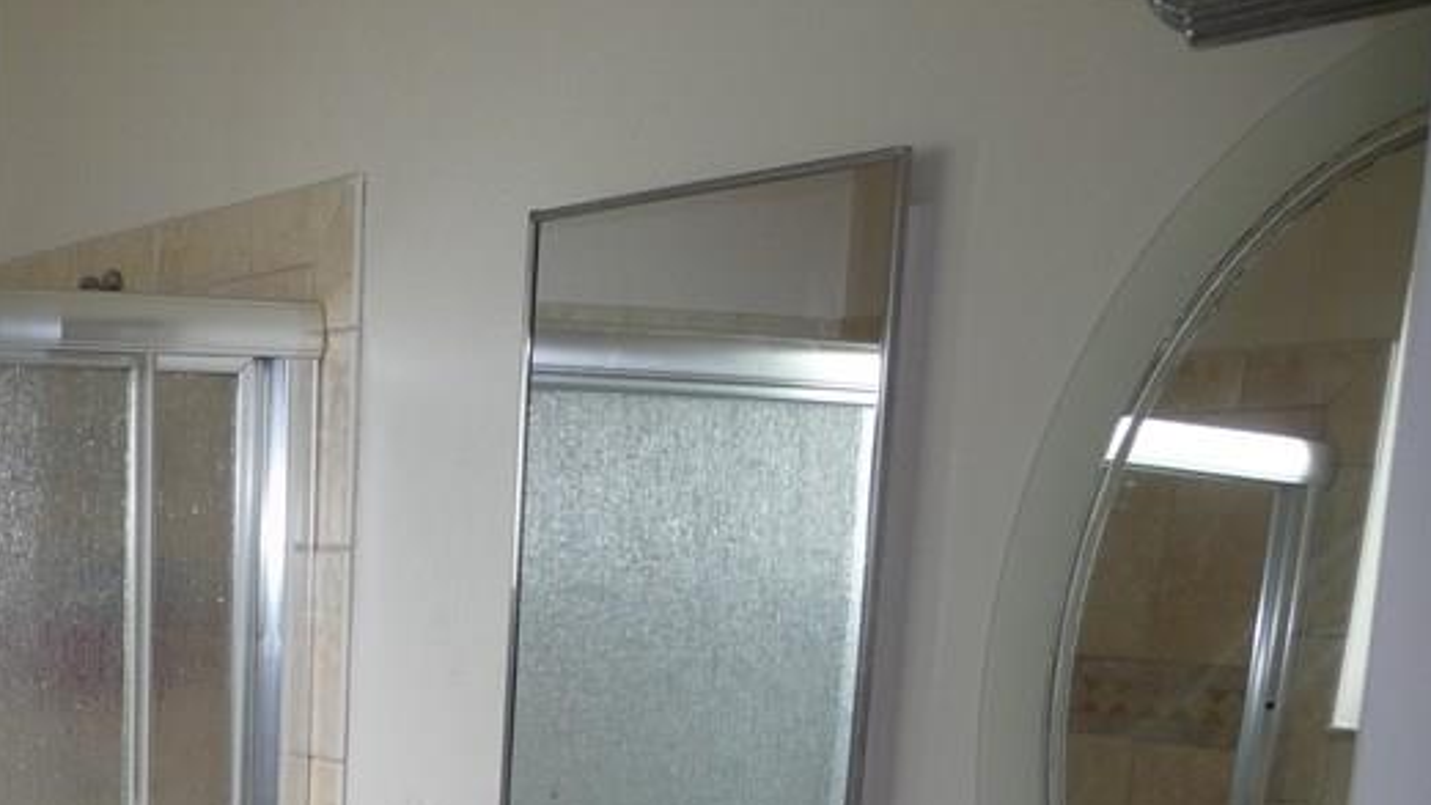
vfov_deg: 18.8
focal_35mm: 60
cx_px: 77
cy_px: 997
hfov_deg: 32.7
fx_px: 2277
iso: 100
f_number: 3.3
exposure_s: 1/30
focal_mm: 4.7
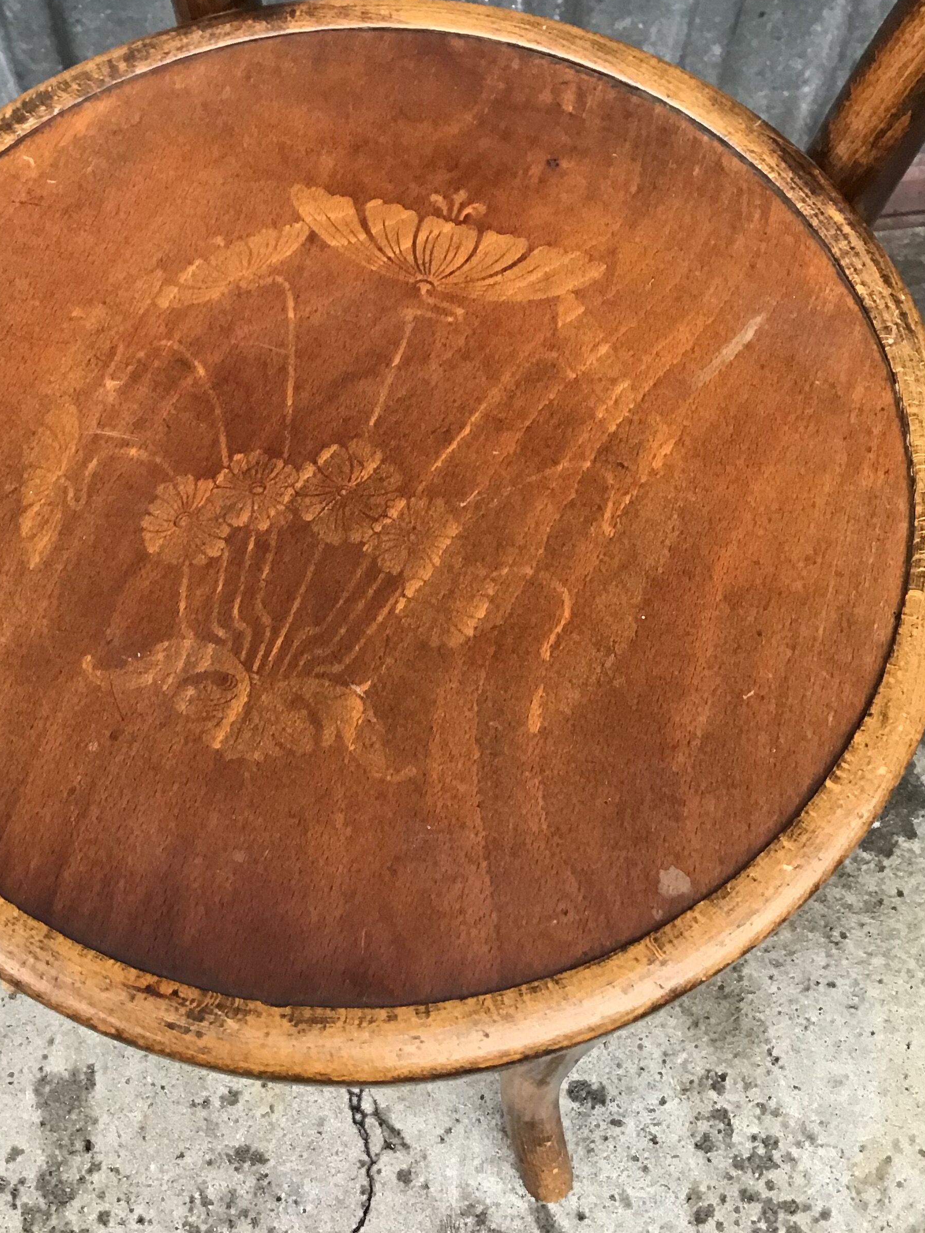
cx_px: 329
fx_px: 1496
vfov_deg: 44.7
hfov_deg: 34.1
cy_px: 542
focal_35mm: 42
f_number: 2.4
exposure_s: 1/33
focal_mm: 3.3
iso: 64
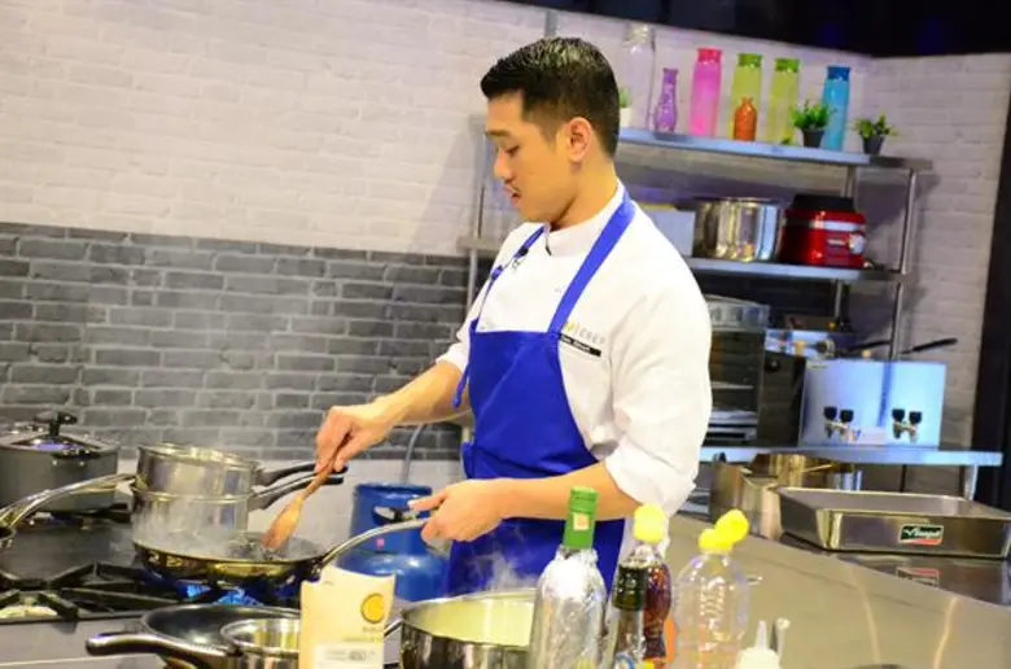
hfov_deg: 26.1
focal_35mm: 78
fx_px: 2185
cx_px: 506
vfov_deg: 17.4
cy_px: 334
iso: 5000
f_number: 4.8
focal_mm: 52
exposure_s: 1/160
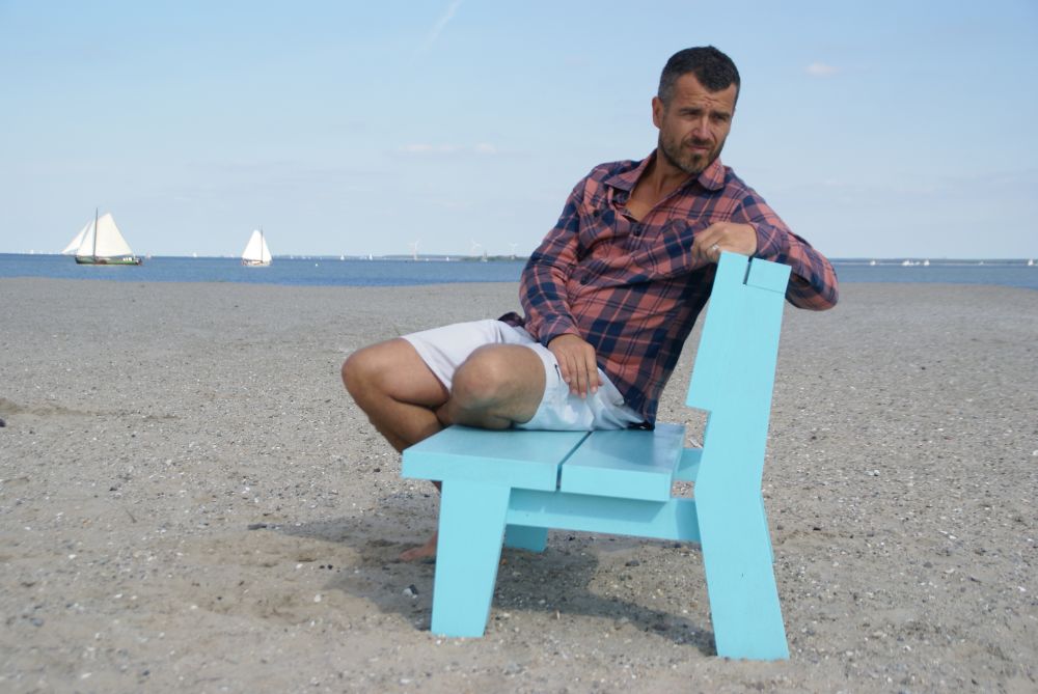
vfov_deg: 22.7
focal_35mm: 60
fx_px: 1732
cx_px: 519
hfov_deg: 33.4
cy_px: 347
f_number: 5.6
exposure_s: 1/500
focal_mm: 40
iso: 100
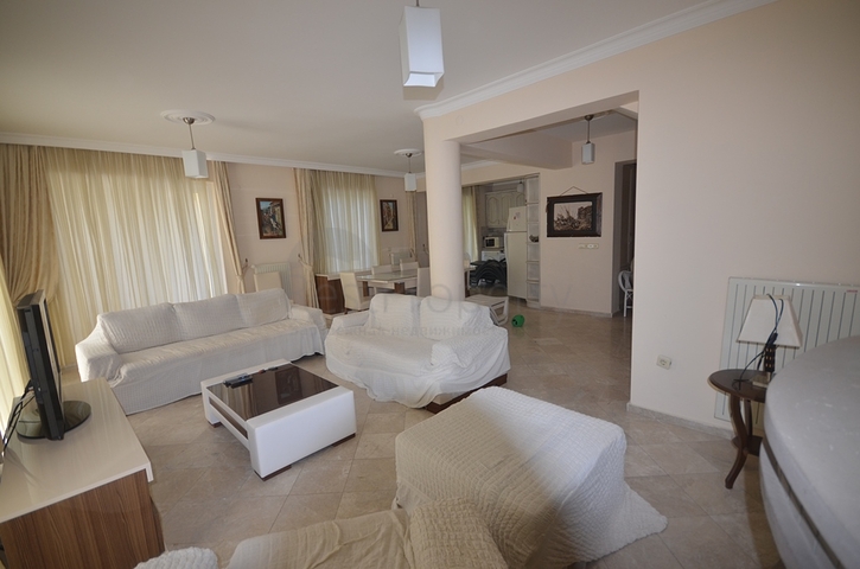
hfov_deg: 100.5
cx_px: 430
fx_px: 358
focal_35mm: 15
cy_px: 284
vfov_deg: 77.1
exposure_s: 1/200
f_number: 4
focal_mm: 10
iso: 320
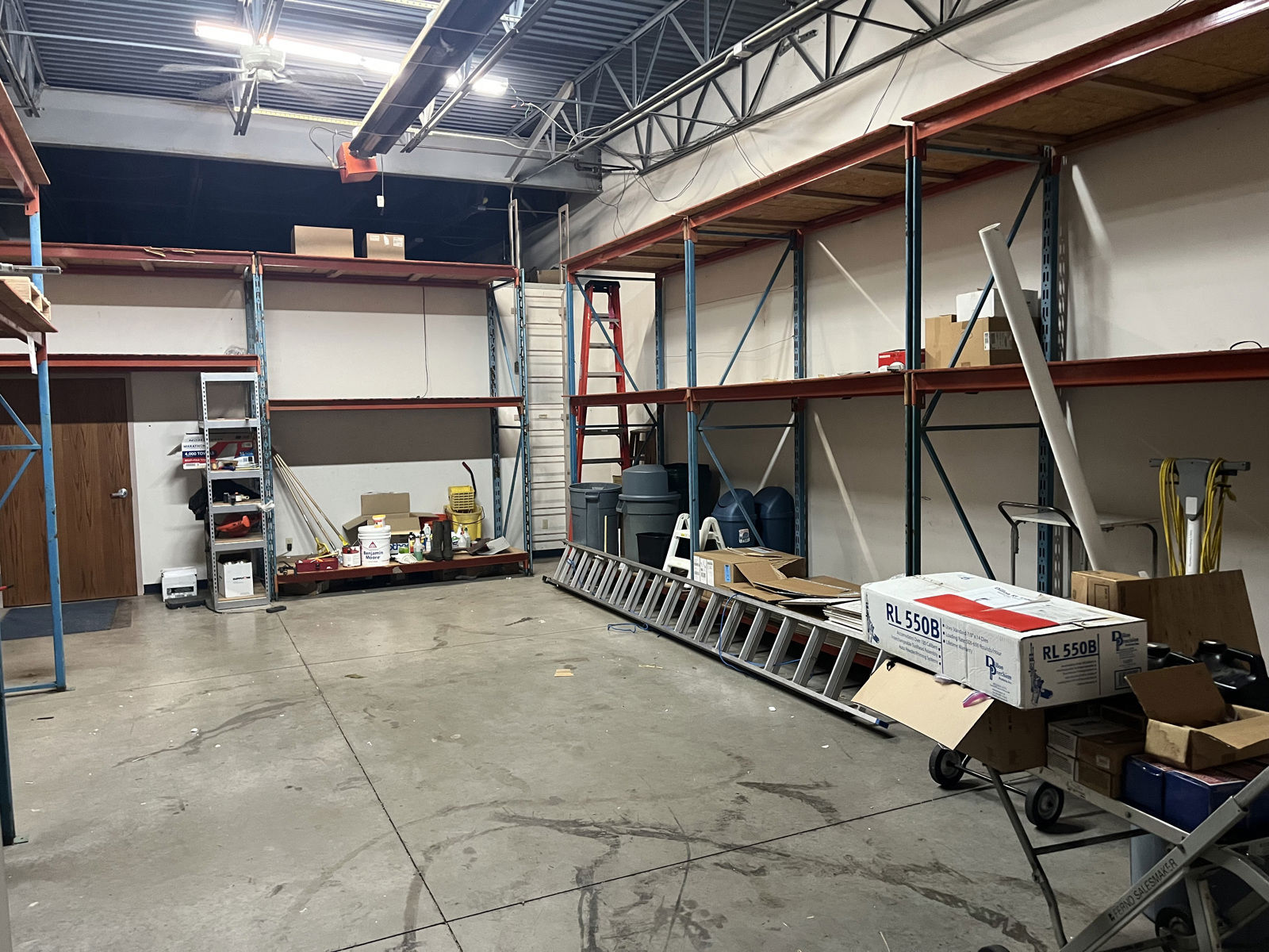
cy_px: 476
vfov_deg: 53.1
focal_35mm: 26
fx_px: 953
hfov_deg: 67.3
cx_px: 634
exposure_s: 1/40
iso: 500
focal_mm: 5.1
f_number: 1.6
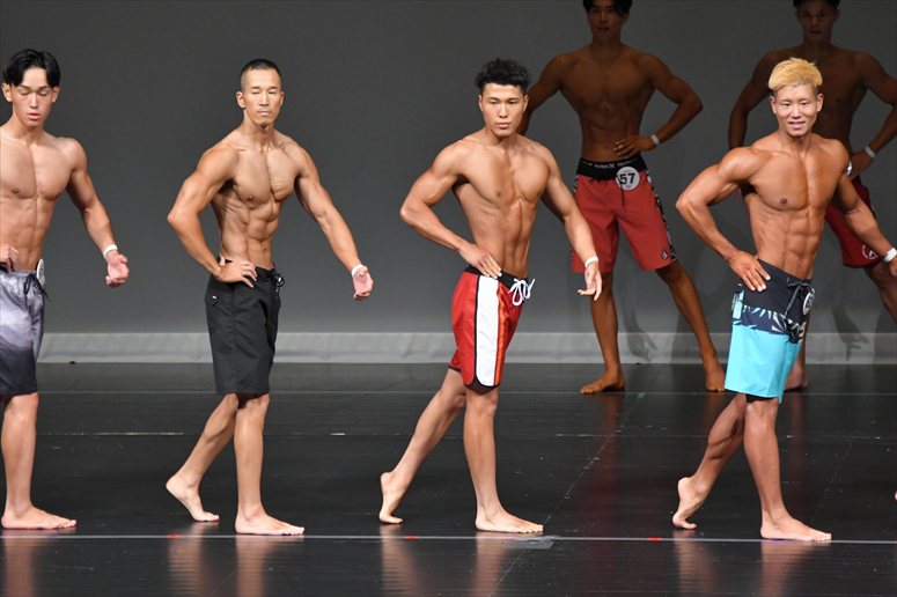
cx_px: 448
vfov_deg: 4.6
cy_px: 298
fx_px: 7471
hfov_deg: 6.9
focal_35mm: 300
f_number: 5.6
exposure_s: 1/400
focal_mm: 200
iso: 4000
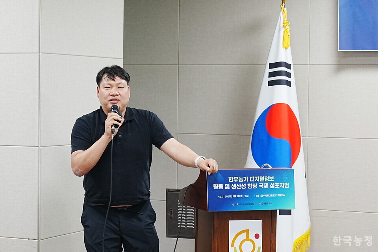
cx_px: 189
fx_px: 1102
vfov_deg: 13.0
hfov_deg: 19.5
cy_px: 126
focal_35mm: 105
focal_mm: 70
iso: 2500
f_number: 4
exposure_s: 1/125
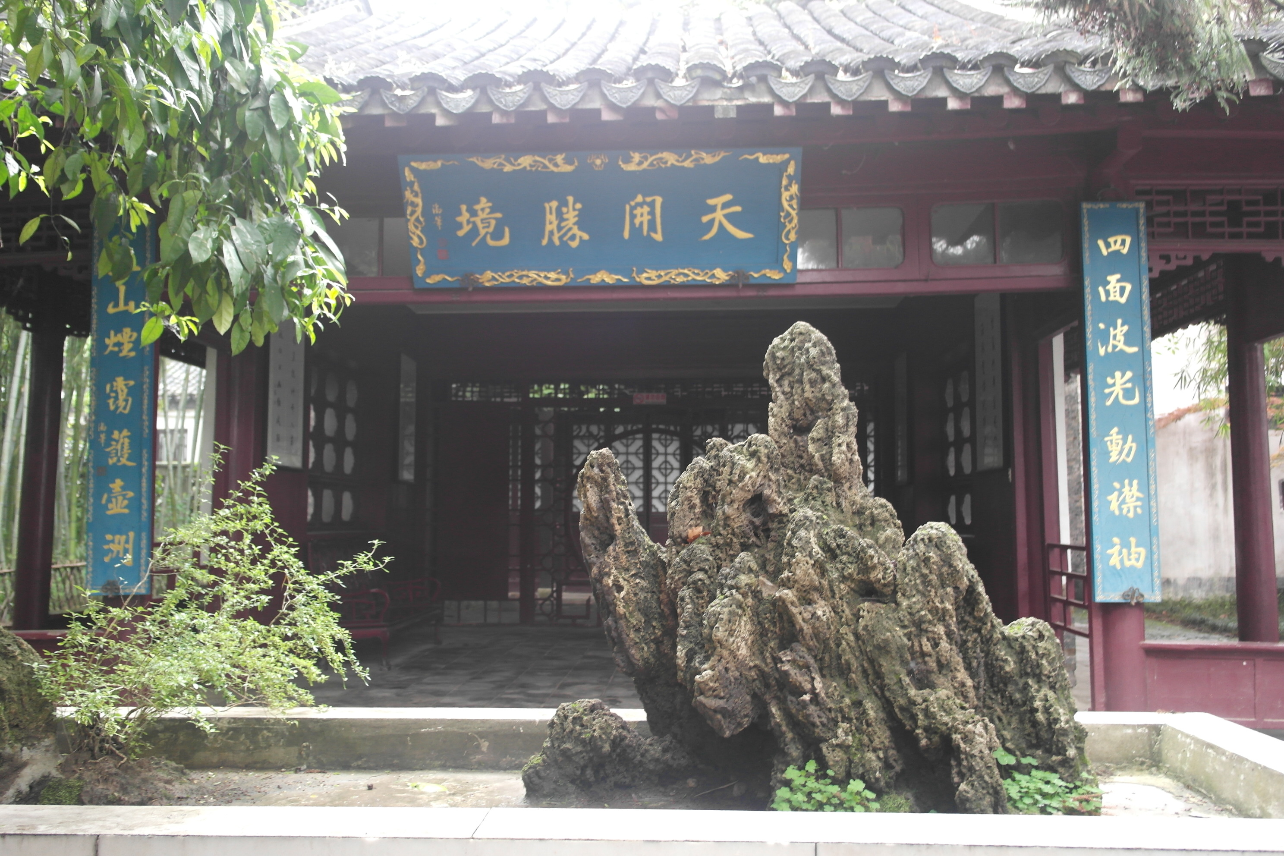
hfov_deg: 61.9
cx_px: 642
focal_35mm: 30
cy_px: 428
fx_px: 1070
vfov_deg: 43.6
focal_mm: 20
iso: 400
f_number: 3.5
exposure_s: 1/20
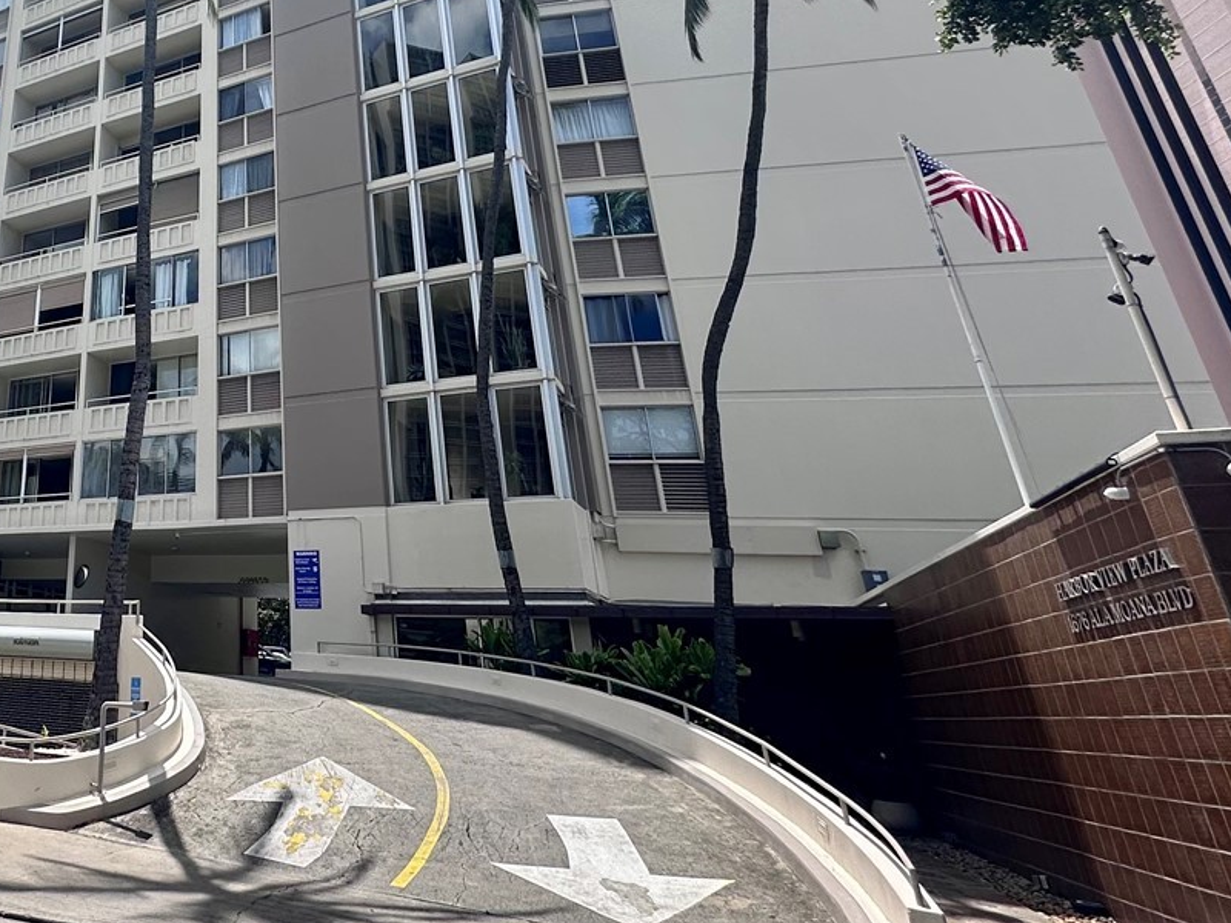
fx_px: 996
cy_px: 243
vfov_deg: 48.1
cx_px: 82
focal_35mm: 28
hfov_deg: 53.8
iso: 50
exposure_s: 1/1742
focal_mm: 2.22
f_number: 2.2
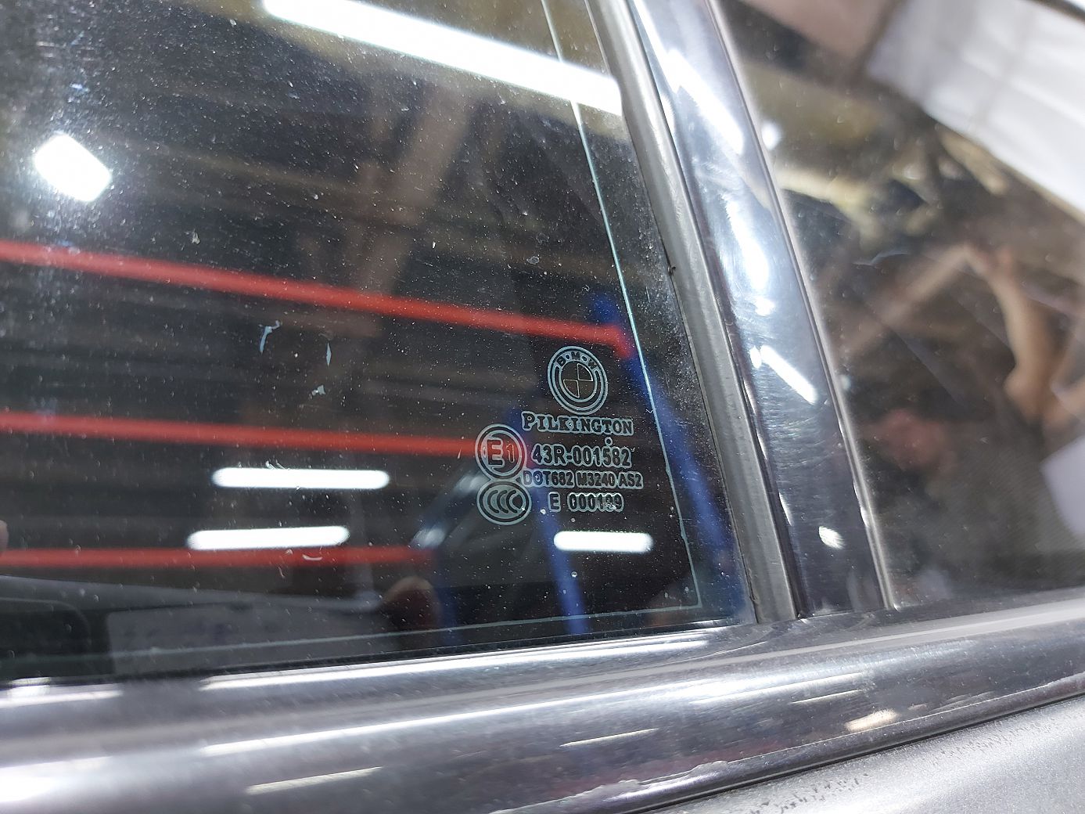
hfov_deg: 71.6
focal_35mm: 24
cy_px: 407
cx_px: 542
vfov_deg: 56.8
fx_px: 752
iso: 200
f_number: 1.8
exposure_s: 1/25
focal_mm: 5.23
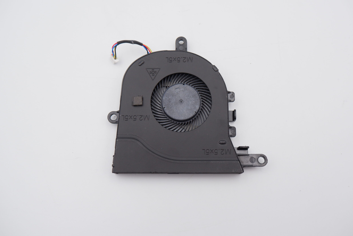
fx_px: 333
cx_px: 181
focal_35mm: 34
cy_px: 115
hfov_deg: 55.8
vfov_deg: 38.9
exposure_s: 1/280
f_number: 5.6
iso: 800
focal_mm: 22.8
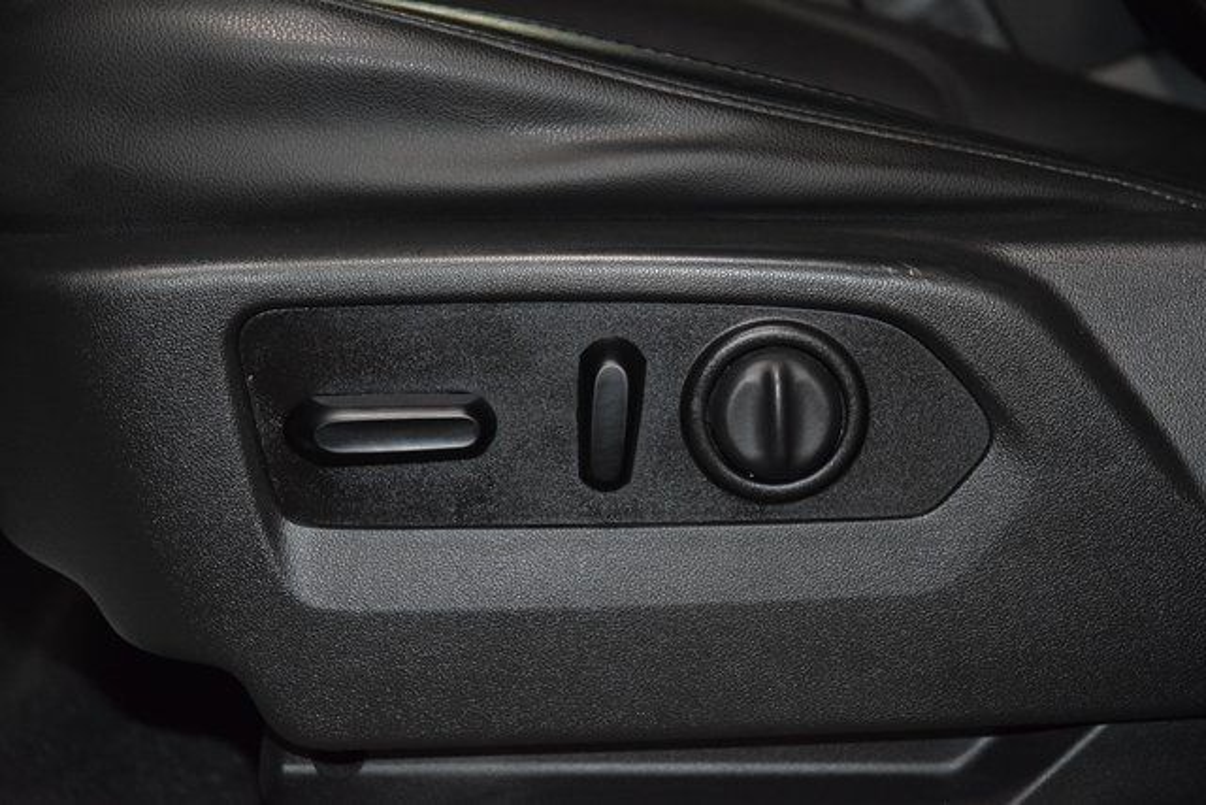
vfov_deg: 13.0
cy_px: 402
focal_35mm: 105
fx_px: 3518
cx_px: 603
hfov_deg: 19.5
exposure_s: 1/125
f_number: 4.5
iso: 2800
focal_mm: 70
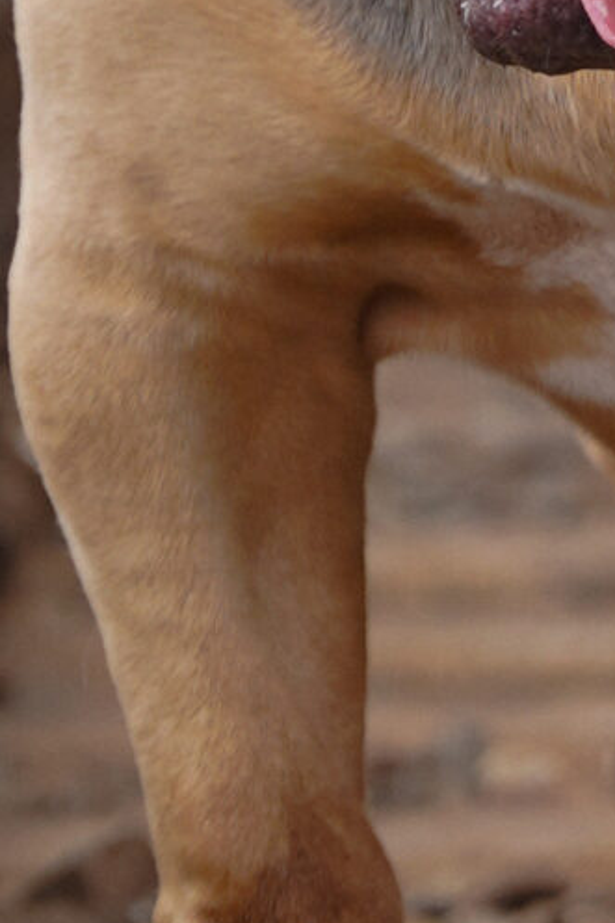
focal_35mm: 696
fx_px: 17846
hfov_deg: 2.0
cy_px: -555
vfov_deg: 3.0
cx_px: 798
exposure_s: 1/200
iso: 200
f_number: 4.5
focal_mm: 90
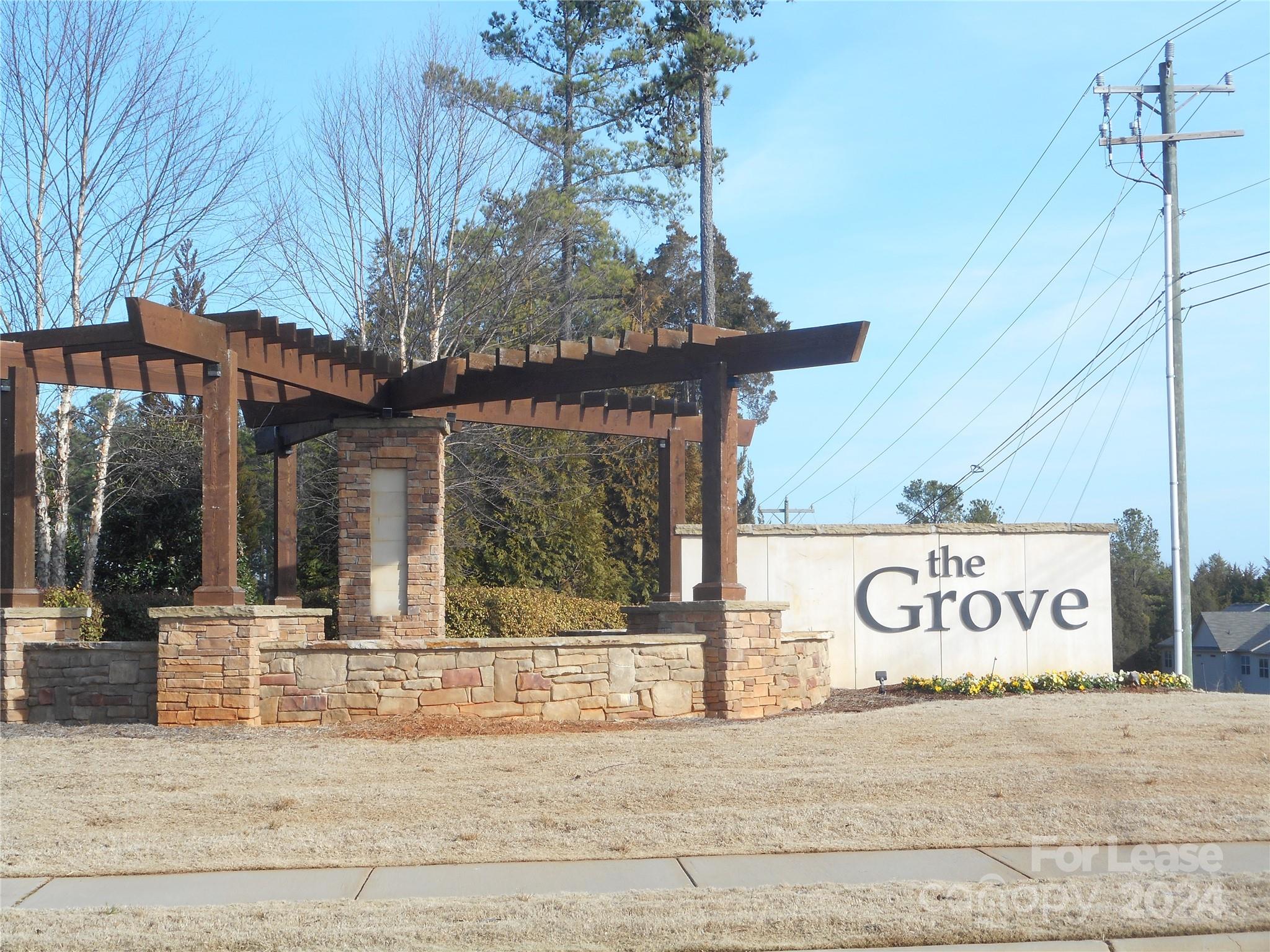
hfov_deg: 32.7
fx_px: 2165
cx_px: 635
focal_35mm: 59
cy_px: 476
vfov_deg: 24.8
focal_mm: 10.5
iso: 80
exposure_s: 1/200
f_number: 5.1
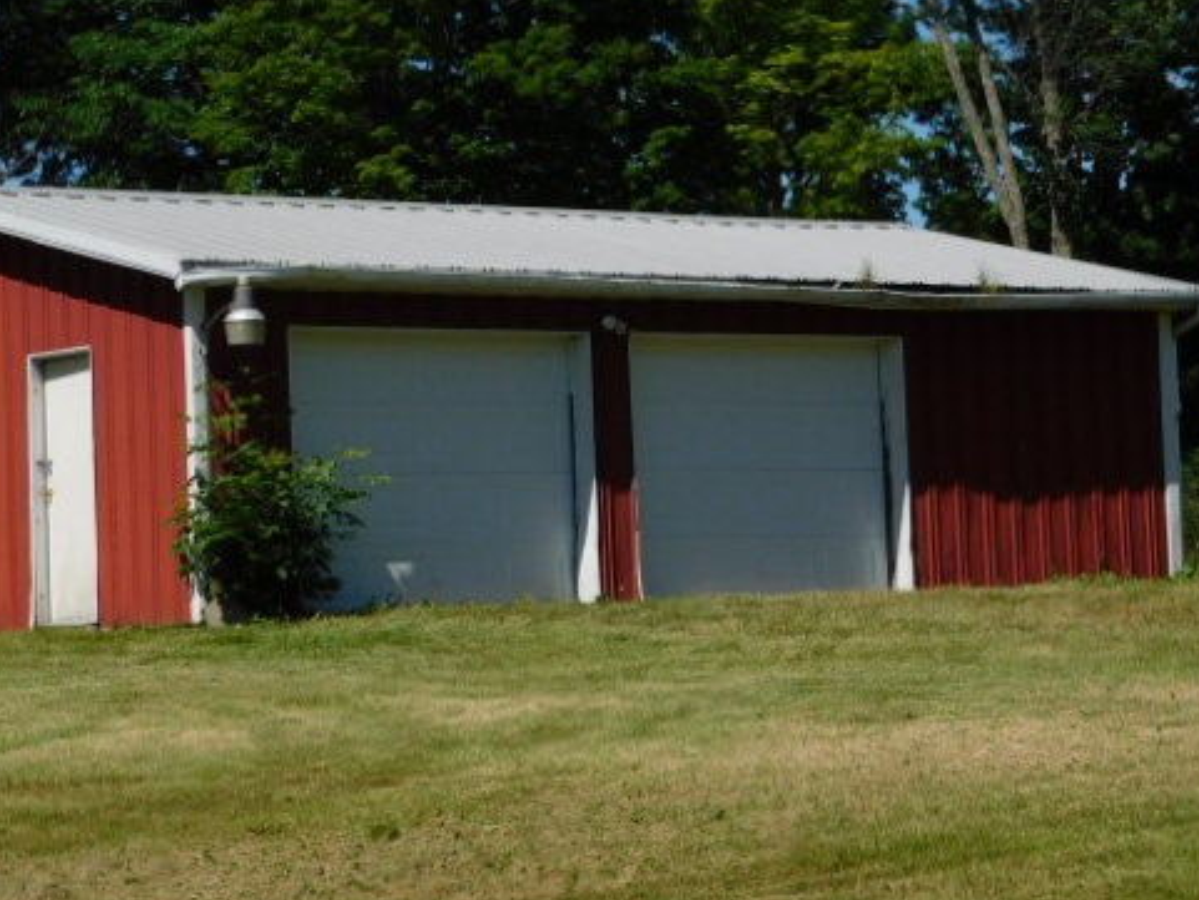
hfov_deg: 16.3
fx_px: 4192
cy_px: 491
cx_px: 471
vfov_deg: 12.3
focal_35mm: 121
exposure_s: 1/1250
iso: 125
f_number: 4.5
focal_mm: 16.1
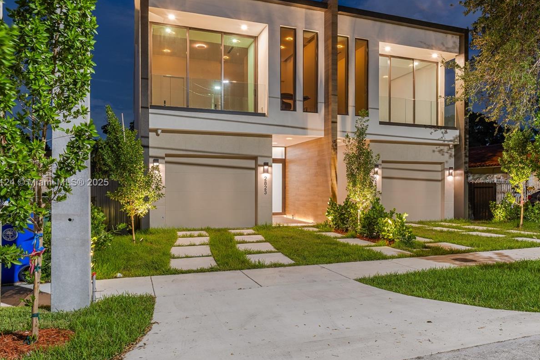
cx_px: 328
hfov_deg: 66.6
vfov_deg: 47.9
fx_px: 405
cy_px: 183
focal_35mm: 27
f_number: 8
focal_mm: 20
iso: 100
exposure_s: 4
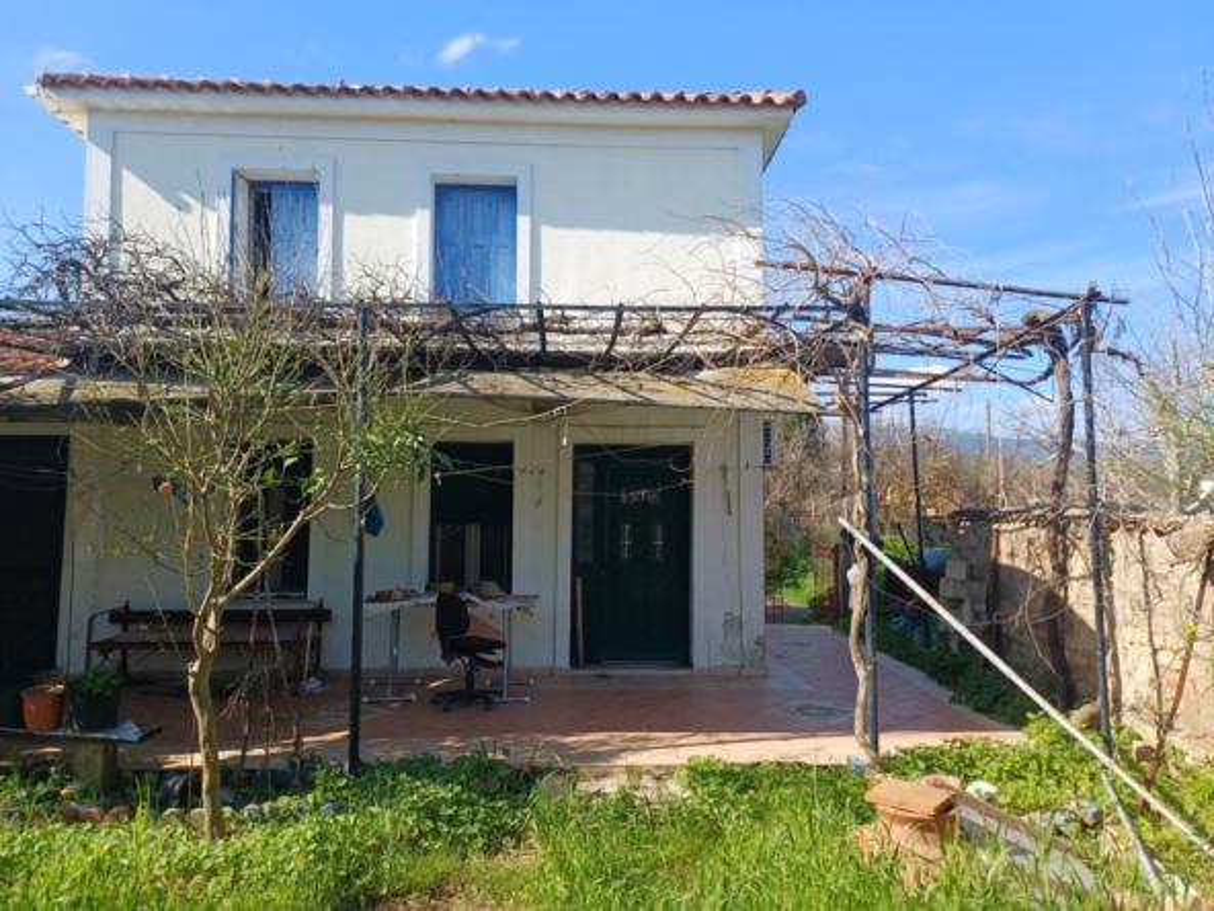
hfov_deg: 69.4
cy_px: 456
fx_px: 877
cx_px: 607
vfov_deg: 54.9
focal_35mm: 25
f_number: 1.8
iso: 50
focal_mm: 4.65
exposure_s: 1/650
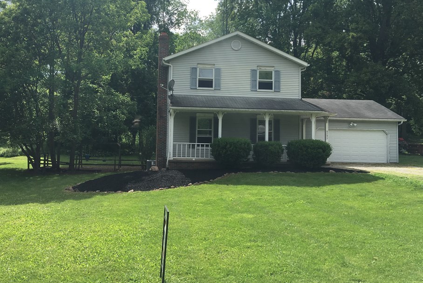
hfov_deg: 55.6
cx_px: 186
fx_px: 400
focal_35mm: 34
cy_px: 116
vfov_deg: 38.8
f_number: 2.2
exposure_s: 1/1304
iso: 25
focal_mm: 4.15
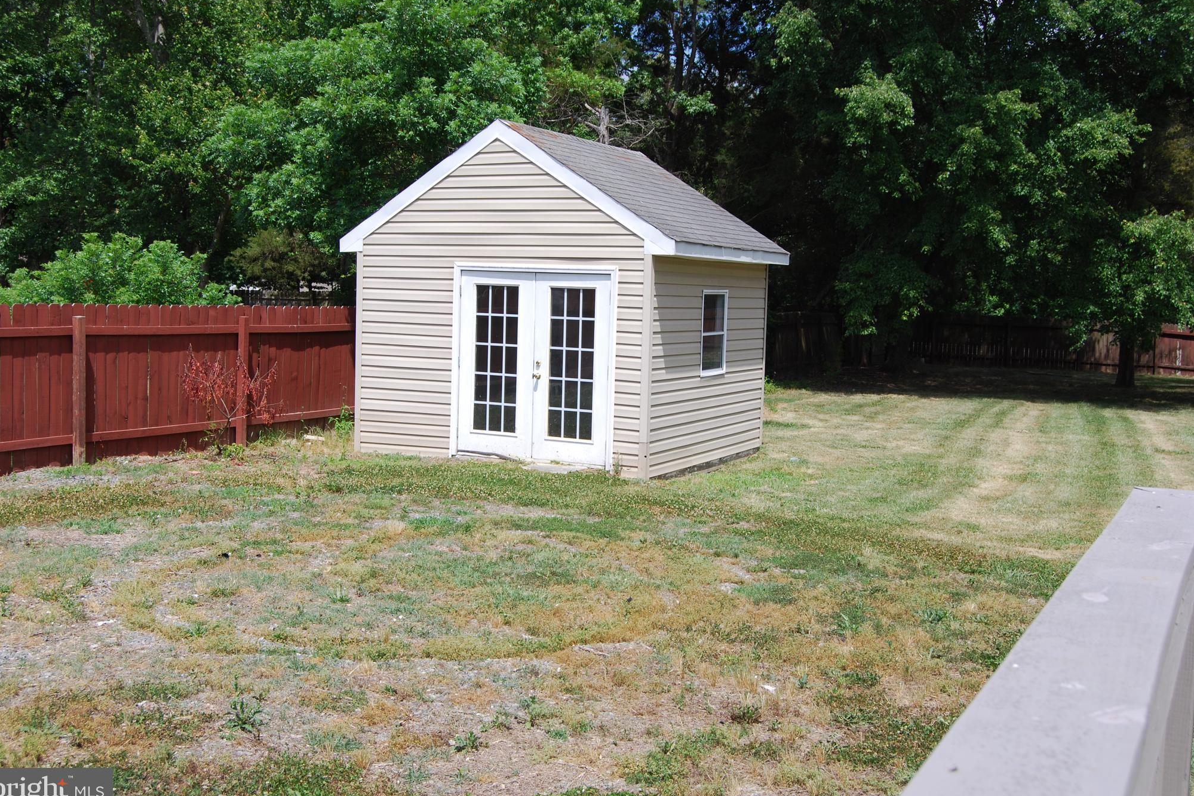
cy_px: 402
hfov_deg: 48.5
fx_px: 1327
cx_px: 592
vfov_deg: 33.4
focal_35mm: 40
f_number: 8
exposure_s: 1/250
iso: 100
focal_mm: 26
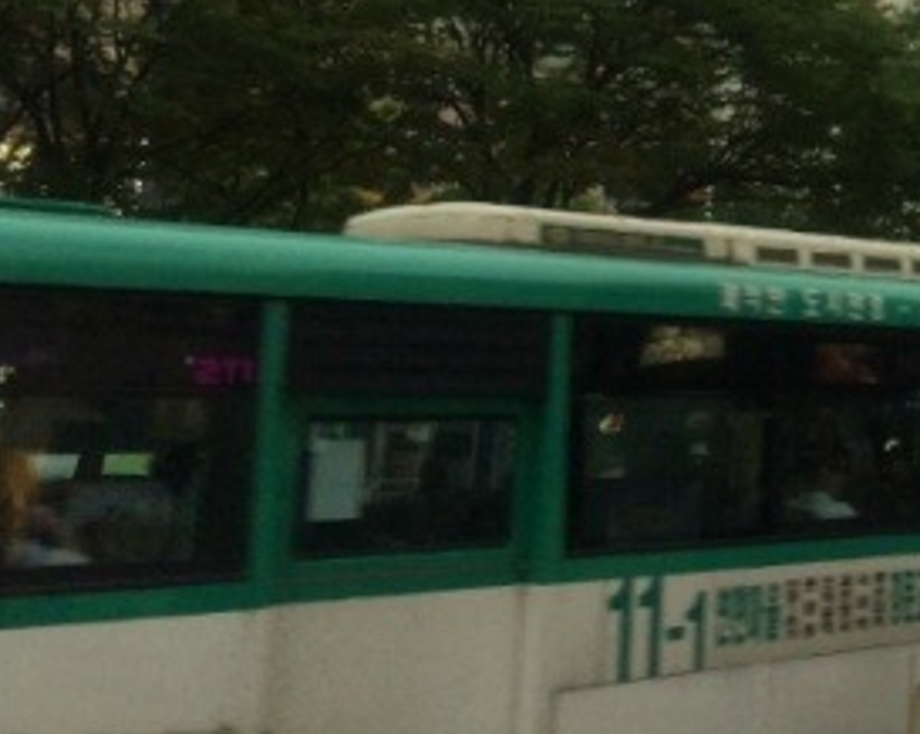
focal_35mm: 73
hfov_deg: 23.7
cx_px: 1109
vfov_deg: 20.0
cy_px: -71
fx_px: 1986
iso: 40
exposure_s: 1/30
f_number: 2.2
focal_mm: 4.12
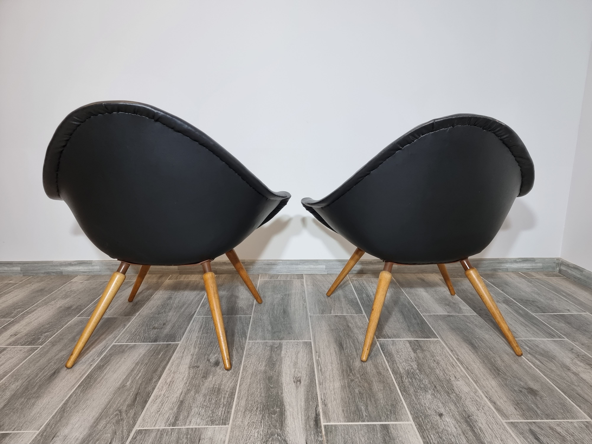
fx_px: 410
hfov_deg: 71.6
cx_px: 296
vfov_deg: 56.8
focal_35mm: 24
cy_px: 222
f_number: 1.8
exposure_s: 1/100
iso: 100
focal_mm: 6.7
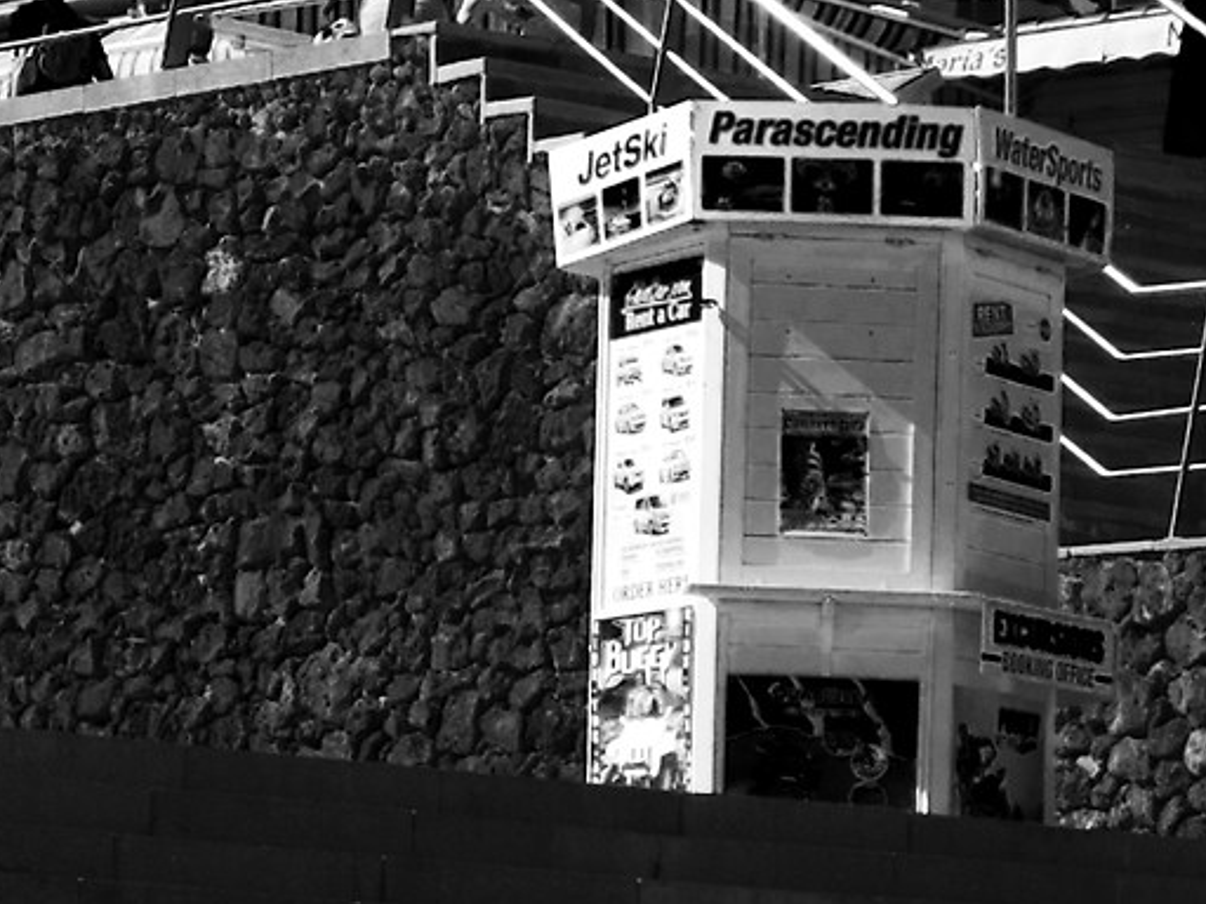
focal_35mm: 216
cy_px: 1485
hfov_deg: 9.0
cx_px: 1585
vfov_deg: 6.8
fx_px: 7525
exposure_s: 1/250
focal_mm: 32
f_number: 13
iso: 200
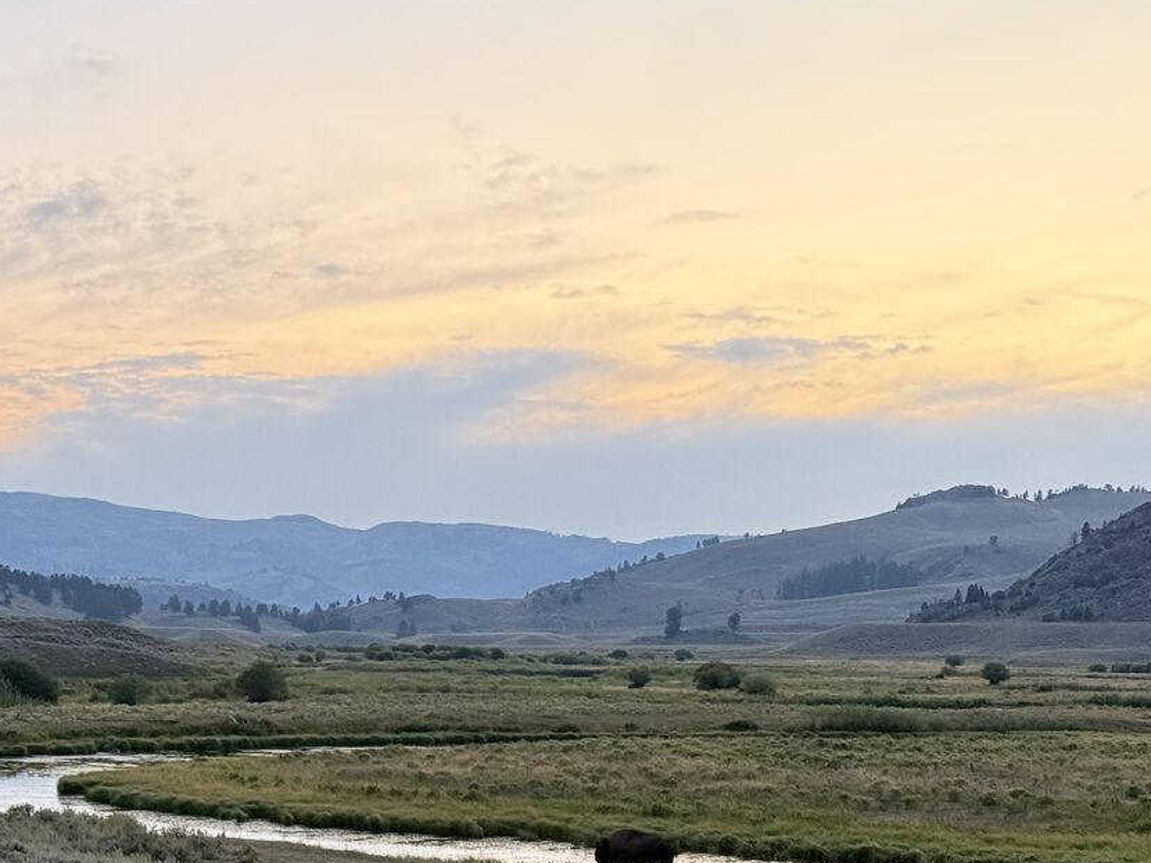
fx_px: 2693
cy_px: 466
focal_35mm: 81
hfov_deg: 23.9
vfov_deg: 18.2
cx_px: 318
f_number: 1.78
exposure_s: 1/40
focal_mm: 6.76
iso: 500
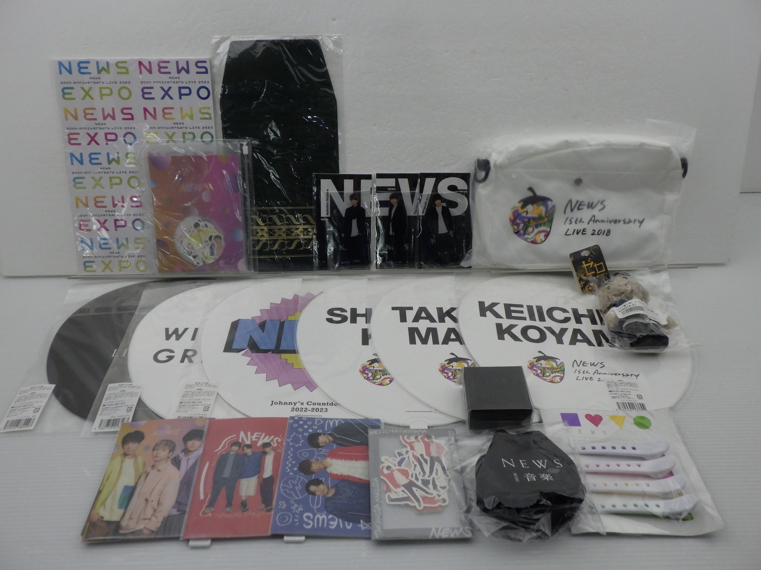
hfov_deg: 63.4
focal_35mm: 28
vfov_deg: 49.7
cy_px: 285
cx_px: 380
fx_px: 616
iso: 400
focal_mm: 5
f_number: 4.2
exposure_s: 1/125
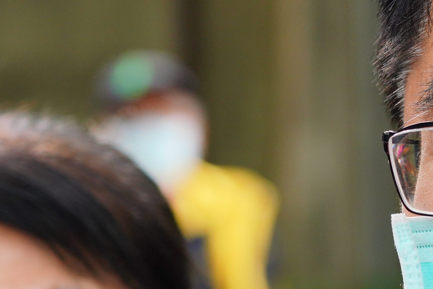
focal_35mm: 292
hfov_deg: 7.0
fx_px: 3512
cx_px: 488
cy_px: 199
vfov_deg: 4.7
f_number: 4
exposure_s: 1/320
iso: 400
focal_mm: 76
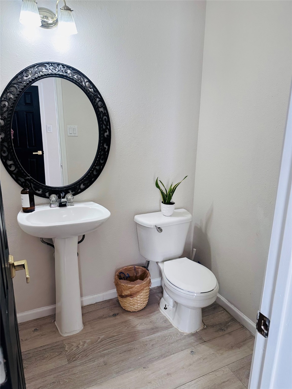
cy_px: 194
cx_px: 146
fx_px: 270
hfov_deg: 56.8
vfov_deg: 71.6
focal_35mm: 24
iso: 160
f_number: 1.78
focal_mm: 6.86
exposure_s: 1/120
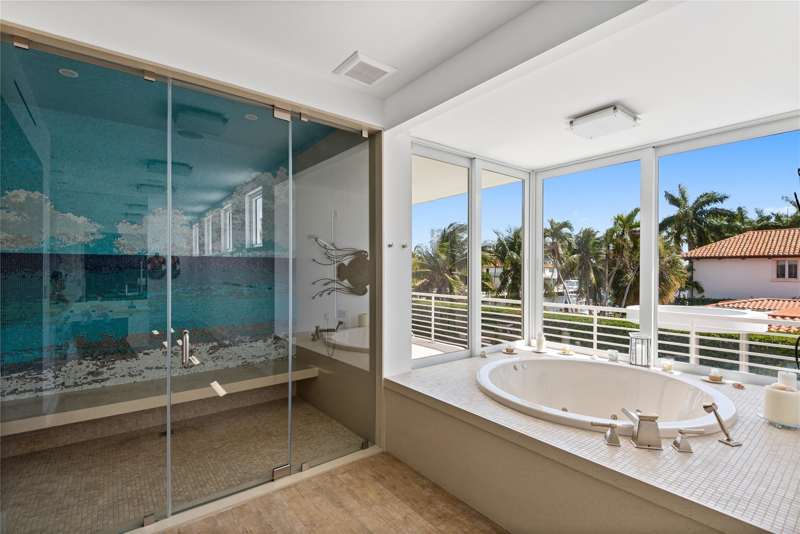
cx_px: 400
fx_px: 378
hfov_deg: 93.3
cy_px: 267
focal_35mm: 17
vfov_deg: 70.5
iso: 250
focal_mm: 17
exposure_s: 1/60
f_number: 8
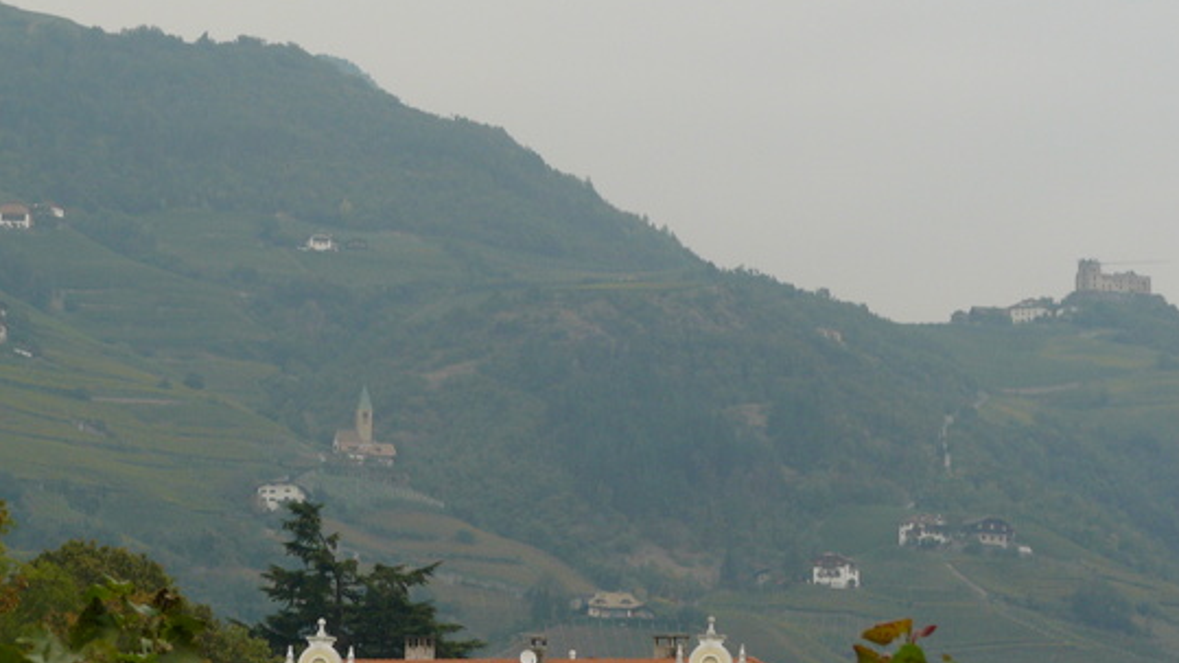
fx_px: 4814
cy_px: 182
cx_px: 663
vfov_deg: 7.9
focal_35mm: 154
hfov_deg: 14.0
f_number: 4.5
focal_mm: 19.9
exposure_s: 1/200
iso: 100
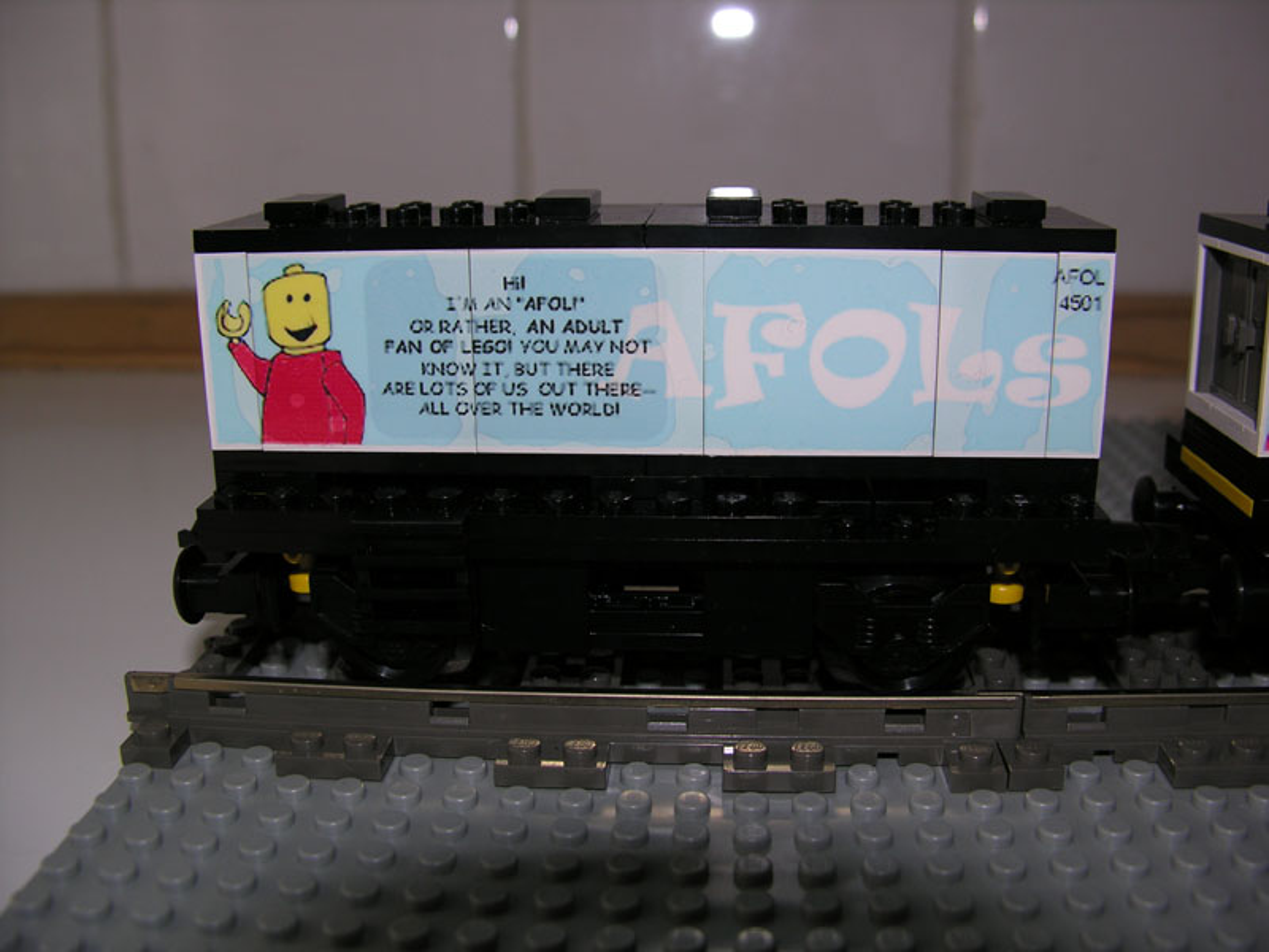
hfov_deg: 52.6
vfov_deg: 40.7
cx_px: 634
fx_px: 1283
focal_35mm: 35
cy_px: 476
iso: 50
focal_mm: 8.9
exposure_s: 1/60.1
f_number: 2.8
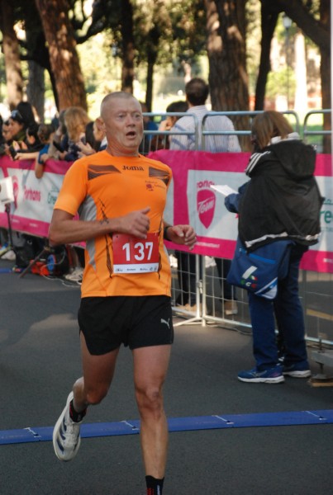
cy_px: 248
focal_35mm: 135
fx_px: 1863
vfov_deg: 15.2
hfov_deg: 10.2
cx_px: 166
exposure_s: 1/250
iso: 1000
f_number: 5.6
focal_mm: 90
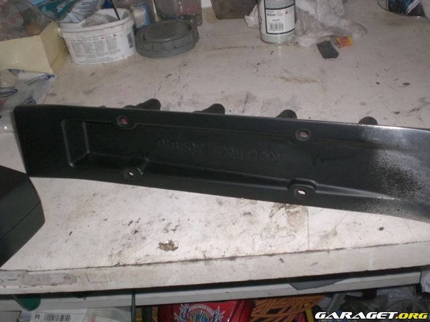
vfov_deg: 37.7
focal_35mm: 38
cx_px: 215
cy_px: 161
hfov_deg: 49.0
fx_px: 472
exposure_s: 1/60
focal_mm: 6.3
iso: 200
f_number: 3.1
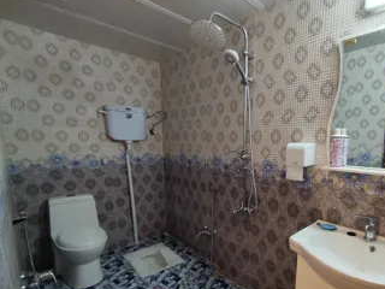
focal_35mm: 20
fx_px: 222
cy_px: 176
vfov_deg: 65.2
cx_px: 239
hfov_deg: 80.3
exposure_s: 1/33
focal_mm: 1.65
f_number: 2.2
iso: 131
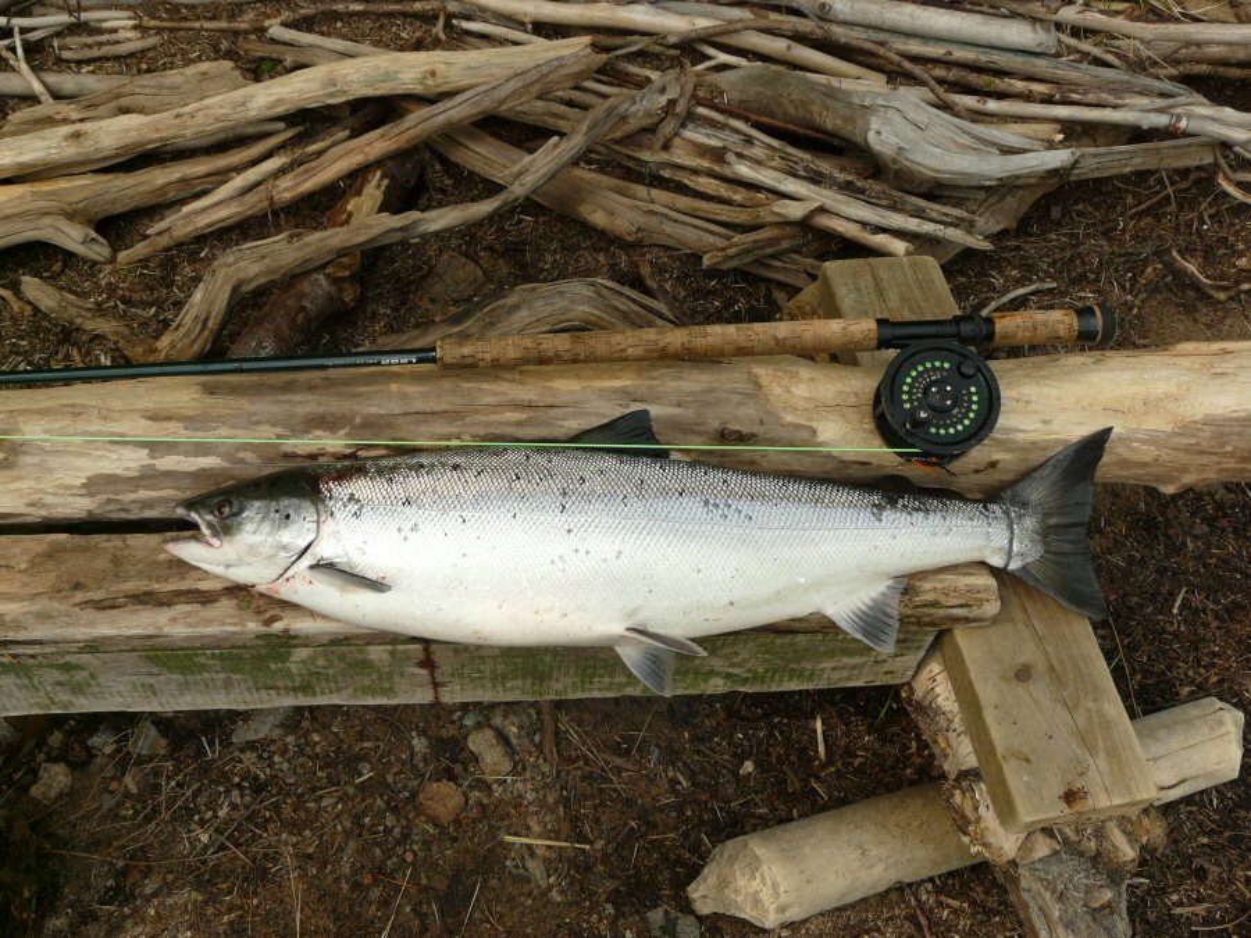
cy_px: 469
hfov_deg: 52.6
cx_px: 626
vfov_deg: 40.7
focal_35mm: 35
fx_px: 1265
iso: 100
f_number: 4
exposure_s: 1/200
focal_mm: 5.7
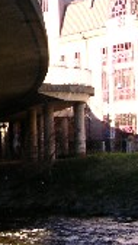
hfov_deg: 8.9
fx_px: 862
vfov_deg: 16.1
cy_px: 83
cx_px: -84
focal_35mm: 133
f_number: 4.5
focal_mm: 8.9
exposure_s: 1/57.5
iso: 50
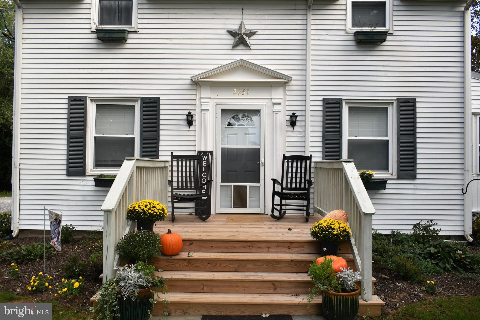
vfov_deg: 43.6
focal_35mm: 30
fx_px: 400
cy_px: 160
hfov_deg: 61.9
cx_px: 240
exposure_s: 1/250
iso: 200
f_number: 6.3
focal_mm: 20
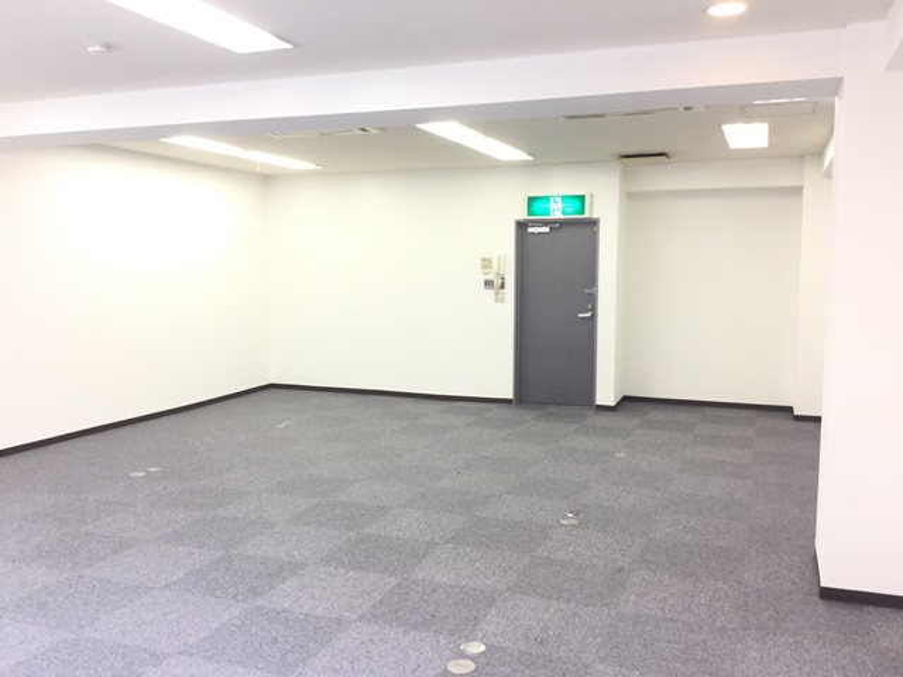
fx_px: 809
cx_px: 452
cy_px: 338
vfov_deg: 45.4
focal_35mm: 31
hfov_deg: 58.4
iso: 40
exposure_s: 1/30
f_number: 2.4
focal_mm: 3.3
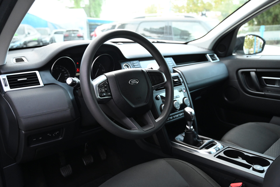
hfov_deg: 63.7
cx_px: 140
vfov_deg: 45.0
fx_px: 226
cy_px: 94
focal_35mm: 29
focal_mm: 29
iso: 4000
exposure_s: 1/60
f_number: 4
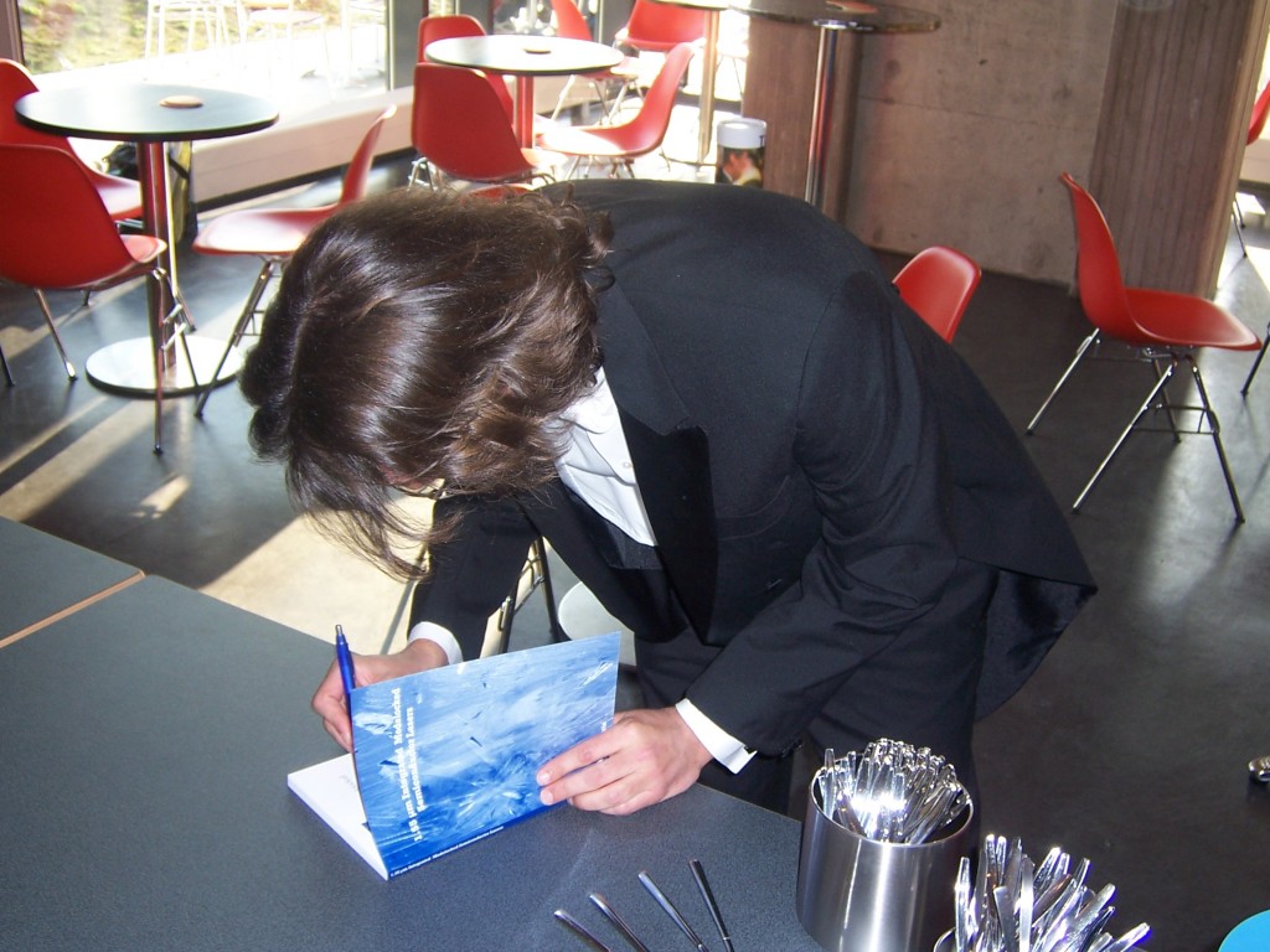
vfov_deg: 36.0
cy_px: 476
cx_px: 635
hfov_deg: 46.8
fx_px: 1468
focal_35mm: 40
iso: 80
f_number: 3.4
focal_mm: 6.7
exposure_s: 1/60
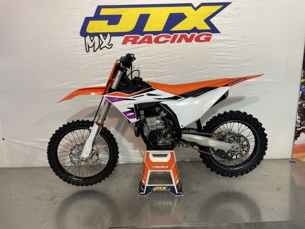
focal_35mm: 26
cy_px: 114
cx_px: 152
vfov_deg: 53.1
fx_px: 229
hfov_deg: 67.3
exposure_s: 1/100
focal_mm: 4.2
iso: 125
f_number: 1.6
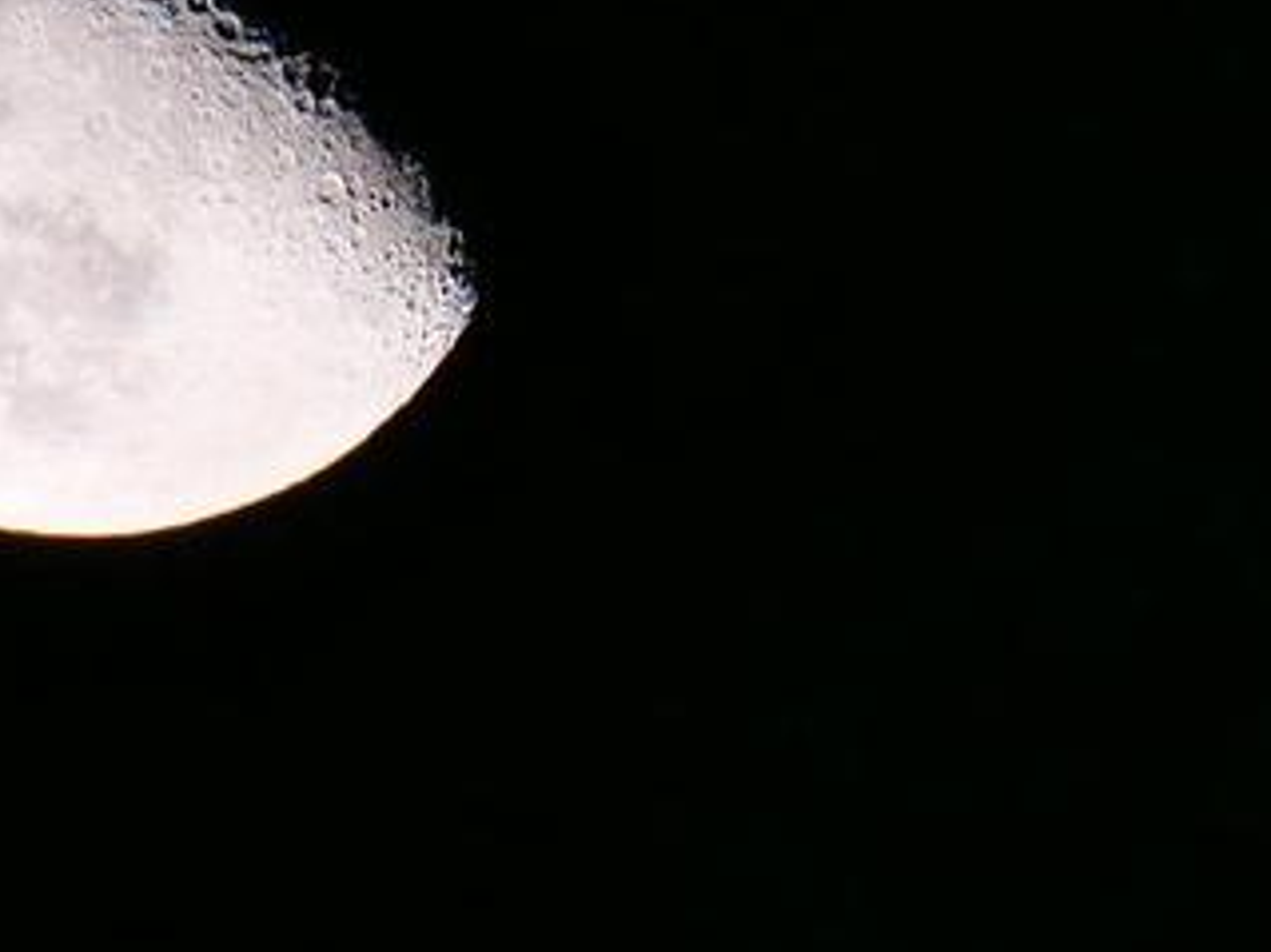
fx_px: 102990
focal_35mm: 2806
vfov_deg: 0.5
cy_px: 16
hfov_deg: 0.7
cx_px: 813
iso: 400
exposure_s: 1/60
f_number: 5.6
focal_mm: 280
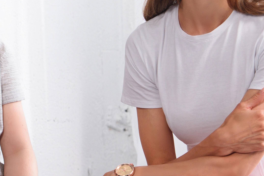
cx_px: 45
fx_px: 2487
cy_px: 36
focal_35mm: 339
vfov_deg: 4.1
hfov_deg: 6.1
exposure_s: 1/160
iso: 125
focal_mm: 98
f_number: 5
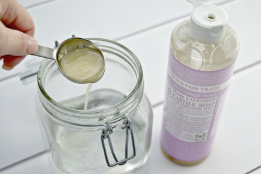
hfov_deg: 35.1
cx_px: 130
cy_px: 87
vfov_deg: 23.7
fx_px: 413
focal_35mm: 57
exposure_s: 1/125
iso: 180
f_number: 4.8
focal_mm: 38
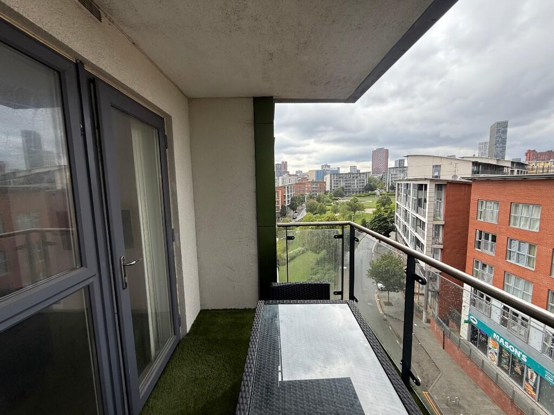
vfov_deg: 85.7
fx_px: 224
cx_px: 277
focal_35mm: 14
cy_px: 208
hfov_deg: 102.1
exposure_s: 1/465
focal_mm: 2.22
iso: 64
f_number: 2.2
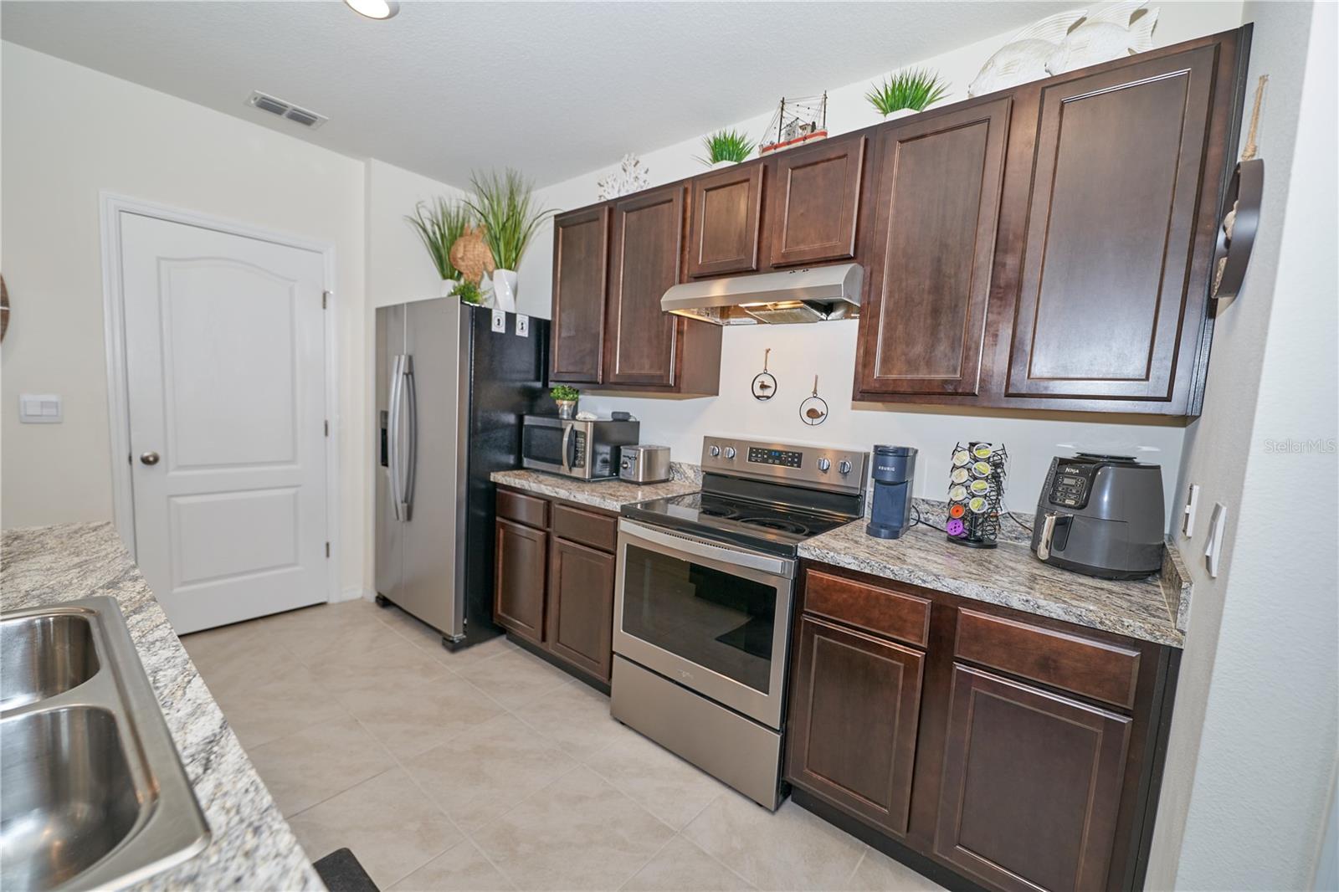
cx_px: 670
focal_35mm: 14
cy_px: 446
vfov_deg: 81.2
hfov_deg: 104.3
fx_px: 521
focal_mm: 14
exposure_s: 1/160
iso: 400
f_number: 2.8
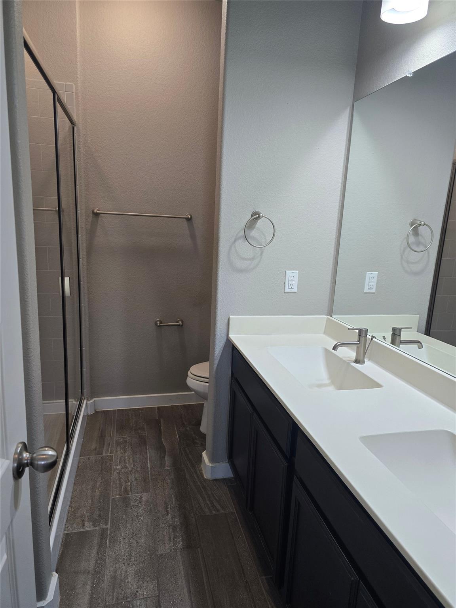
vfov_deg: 73.9
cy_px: 304
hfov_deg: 58.9
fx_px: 404
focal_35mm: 23
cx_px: 228
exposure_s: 1/120
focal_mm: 6.3
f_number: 1.7
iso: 160
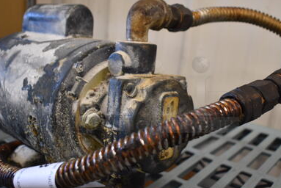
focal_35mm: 43
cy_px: 94
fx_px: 336
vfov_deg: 31.2
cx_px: 158
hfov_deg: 45.3
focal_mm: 18
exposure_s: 1/160
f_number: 3.5
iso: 800
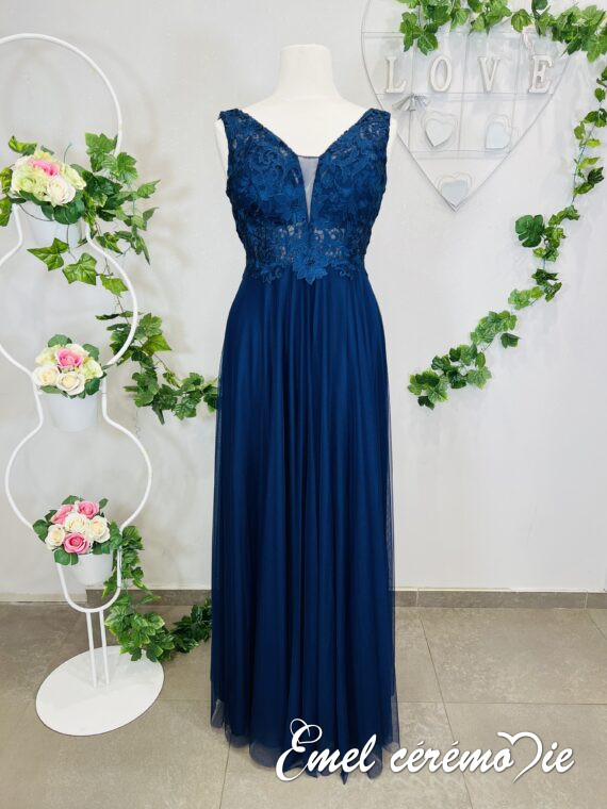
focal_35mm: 26
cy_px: 404
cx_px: 304
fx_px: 608
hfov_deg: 53.1
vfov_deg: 67.3
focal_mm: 5.7
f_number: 1.5
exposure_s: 1/100
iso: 50
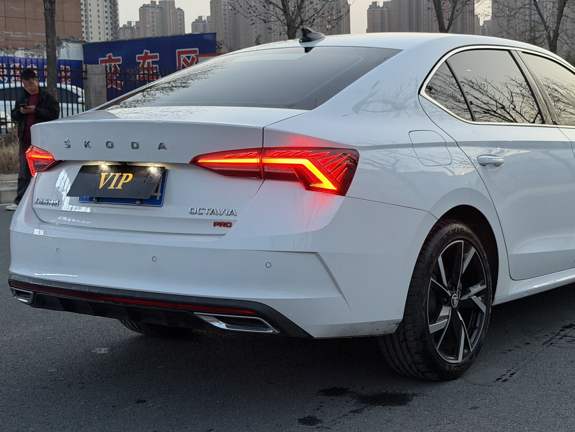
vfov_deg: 23.3
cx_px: 348
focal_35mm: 63
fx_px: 1046
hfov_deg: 30.6
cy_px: 188
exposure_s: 1/33
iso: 200
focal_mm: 6.76
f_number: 1.78
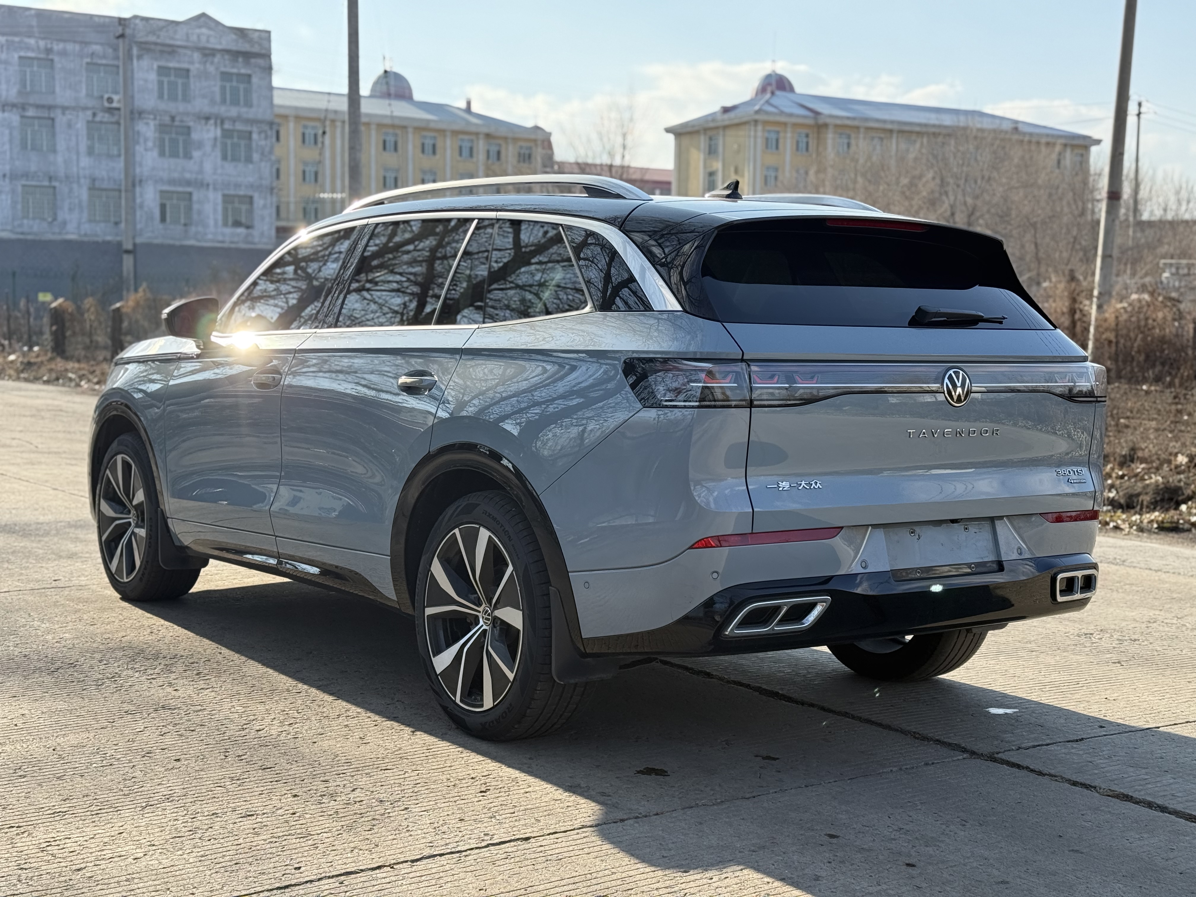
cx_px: 598
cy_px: 448
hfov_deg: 39.7
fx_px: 1658
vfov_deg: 30.3
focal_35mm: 48
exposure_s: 1/1429
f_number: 1.78
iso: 100
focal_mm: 6.76
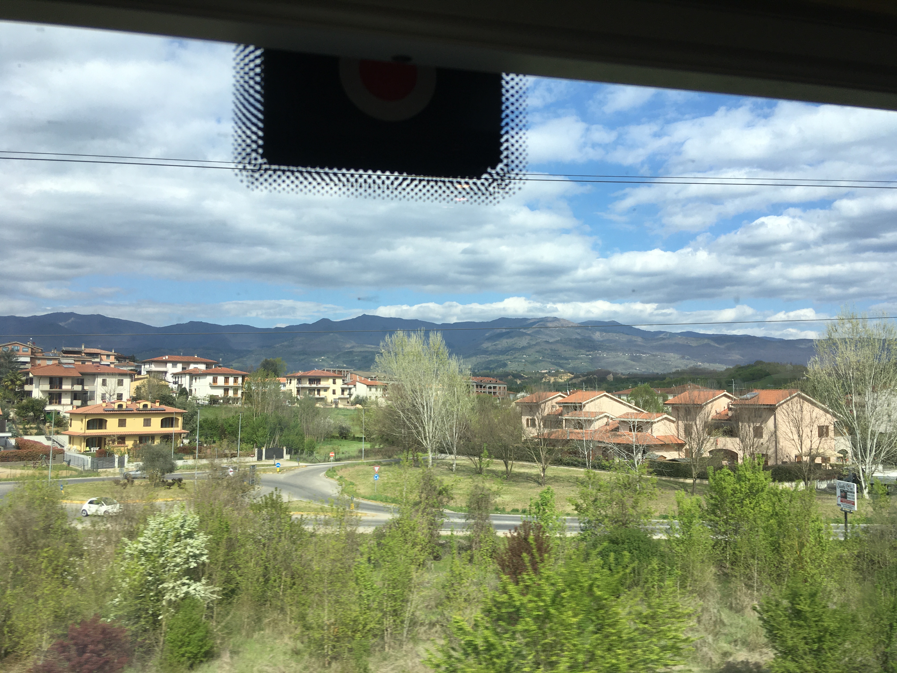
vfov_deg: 48.2
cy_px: 336
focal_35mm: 29
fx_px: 751
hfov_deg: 61.7
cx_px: 448
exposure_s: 1/686
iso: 25
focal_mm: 4.15
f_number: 2.2
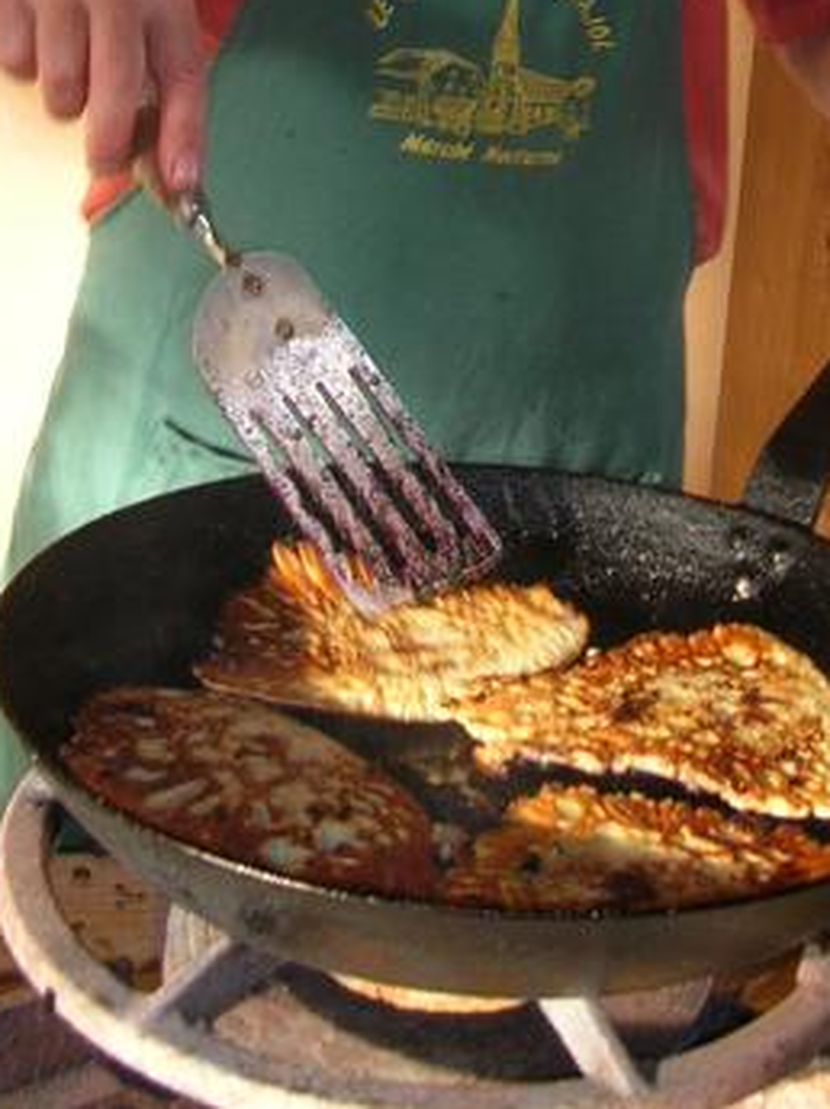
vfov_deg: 28.6
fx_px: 2082
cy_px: 87
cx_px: 528
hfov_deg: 22.5
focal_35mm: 65
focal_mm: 5.8
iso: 50
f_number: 2.8
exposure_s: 1/30
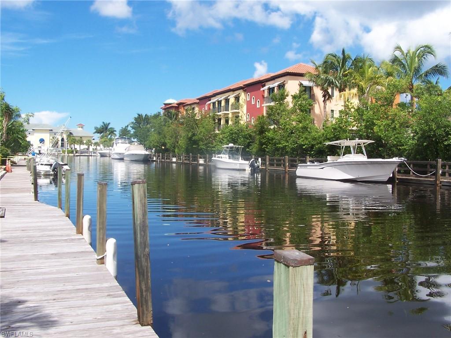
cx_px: 226
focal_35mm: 38
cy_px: 169
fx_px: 495
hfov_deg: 49.0
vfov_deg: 37.7
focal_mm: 6.3
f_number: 5.6
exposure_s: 1/350
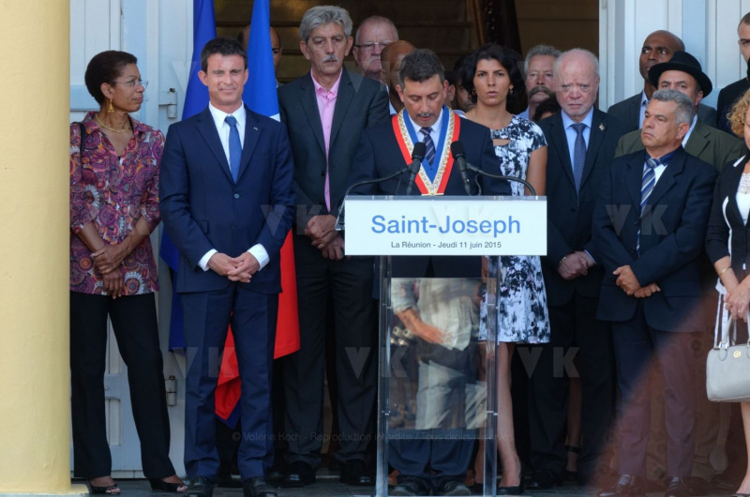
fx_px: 6238
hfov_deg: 6.9
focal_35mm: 300
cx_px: 375
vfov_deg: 4.6
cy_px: 248
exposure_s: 1/200
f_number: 6.3
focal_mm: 200
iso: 250
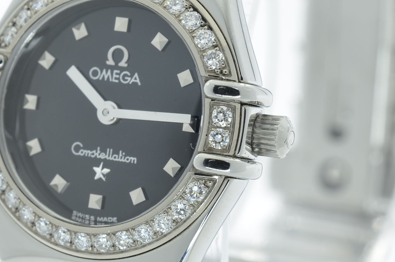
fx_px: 1609
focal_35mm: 147
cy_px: 127
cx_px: 198
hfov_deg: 14.0
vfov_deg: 9.3
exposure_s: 1/15
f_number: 13
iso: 100
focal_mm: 40
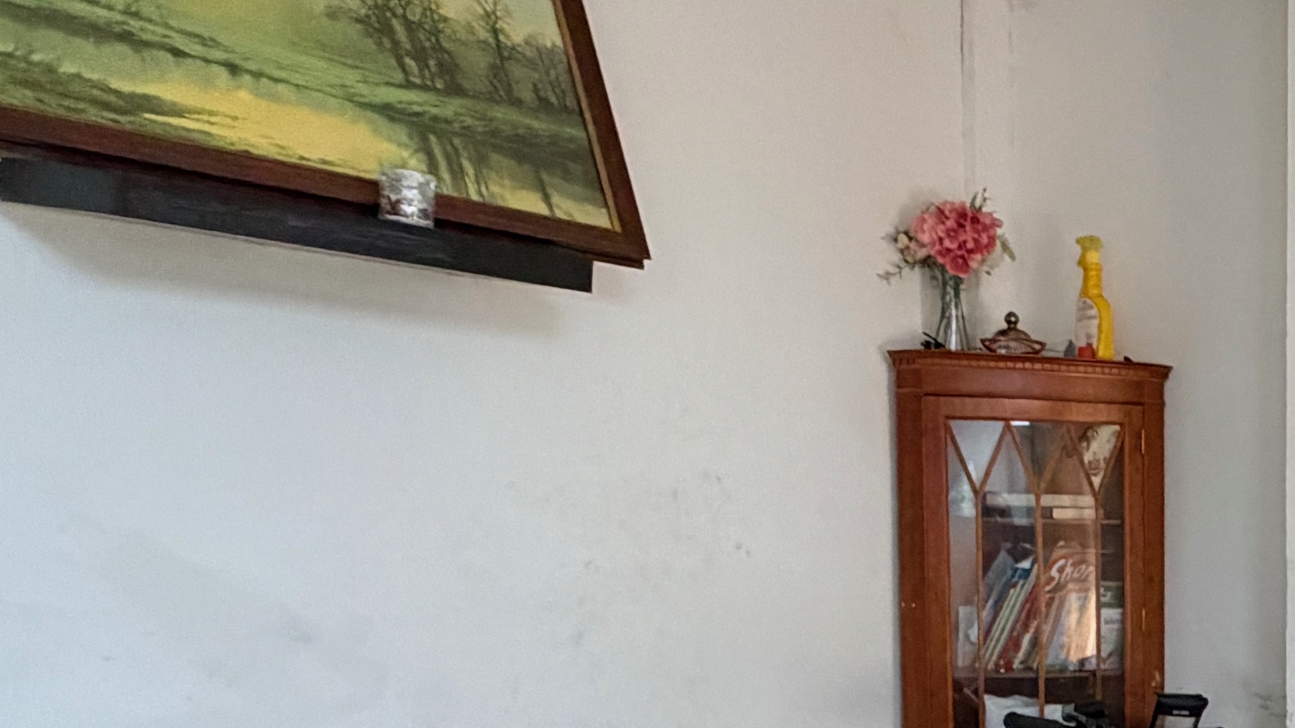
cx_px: 1468
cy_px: 699
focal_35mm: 46
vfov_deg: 24.9
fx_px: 1579
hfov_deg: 36.7
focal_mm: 2.22
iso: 320
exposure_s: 1/92
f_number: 2.2
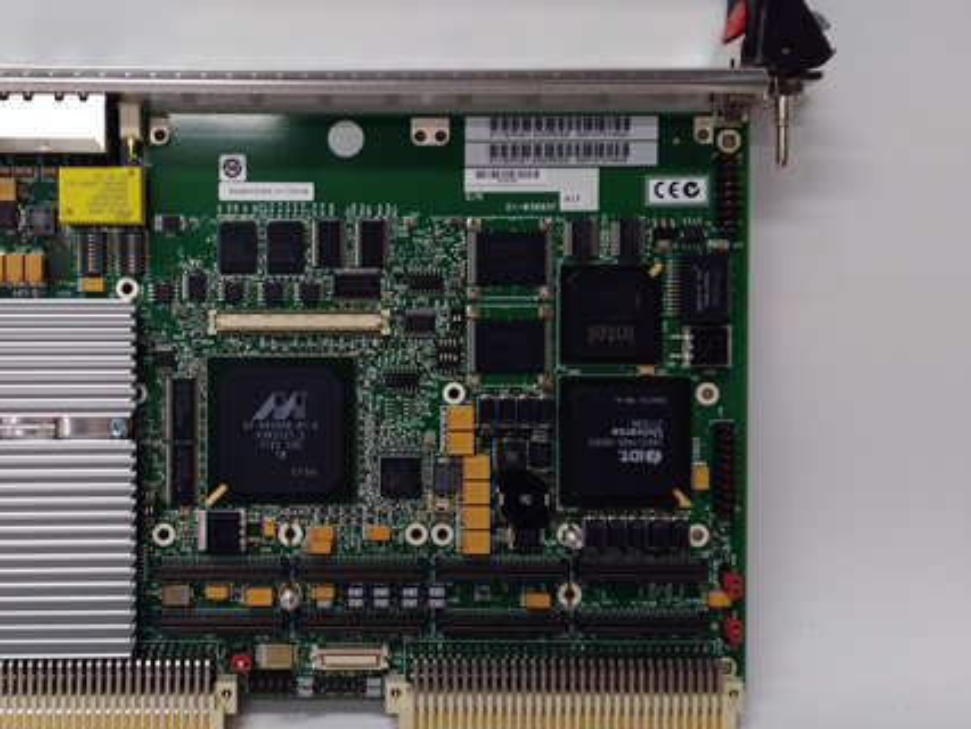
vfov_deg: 37.7
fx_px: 1067
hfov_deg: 48.1
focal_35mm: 38
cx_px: 317
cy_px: 330
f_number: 2
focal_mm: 3.79
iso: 182
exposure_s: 1/33
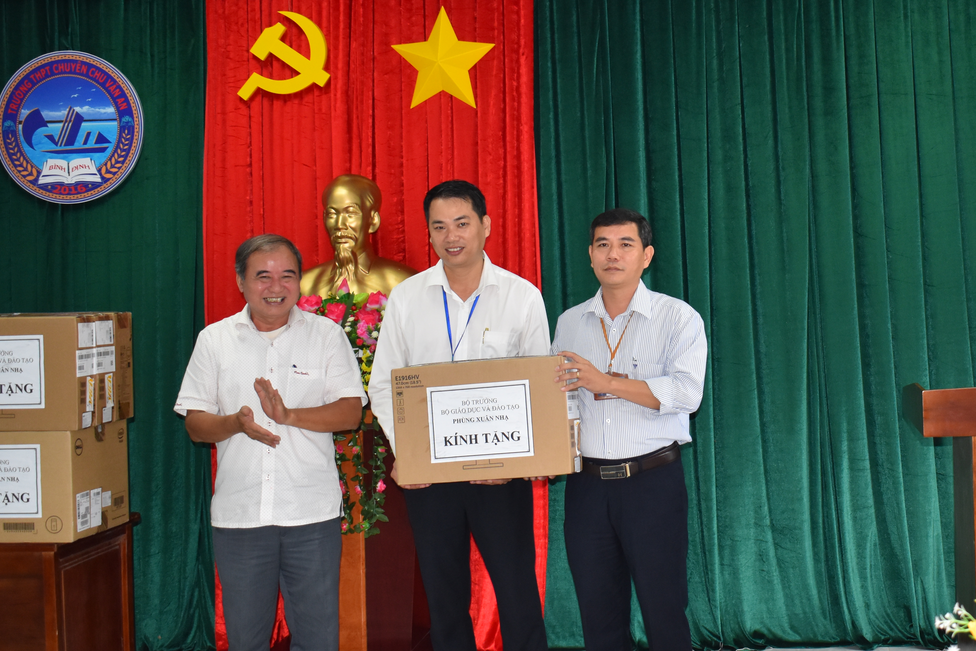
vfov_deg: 22.6
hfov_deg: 32.8
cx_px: 728
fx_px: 1627
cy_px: 243
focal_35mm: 60
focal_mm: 26
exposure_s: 1/160
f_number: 4
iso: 800
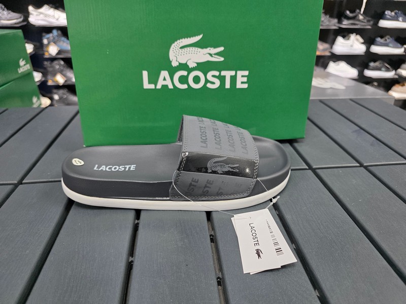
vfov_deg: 58.9
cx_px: 203
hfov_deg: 73.9
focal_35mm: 23
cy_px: 152
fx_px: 270
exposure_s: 1/100
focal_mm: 6.3
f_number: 1.7
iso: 250
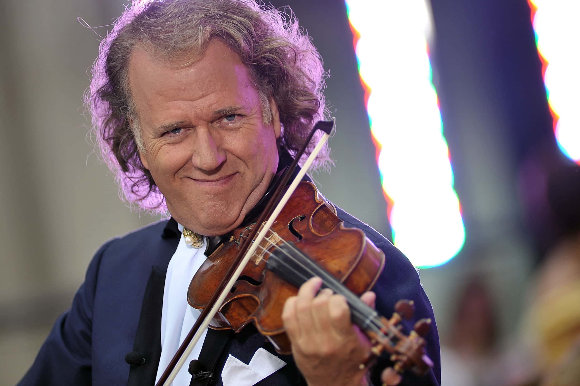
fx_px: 5652
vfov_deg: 3.9
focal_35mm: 351
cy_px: 169
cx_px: 245
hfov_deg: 5.9
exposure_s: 1/640
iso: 320
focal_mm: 300
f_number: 2.8
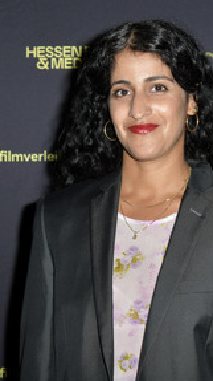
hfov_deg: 11.3
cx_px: 157
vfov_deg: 20.0
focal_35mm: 107
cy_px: 194
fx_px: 1077
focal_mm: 65
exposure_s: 1/160
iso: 250
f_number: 6.3
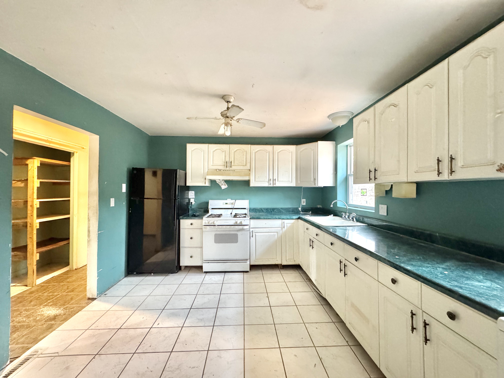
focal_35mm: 14
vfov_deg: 85.7
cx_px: 252
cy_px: 189
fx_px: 204
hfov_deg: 102.1
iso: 1000
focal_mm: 2.22
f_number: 2.2
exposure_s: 1/60
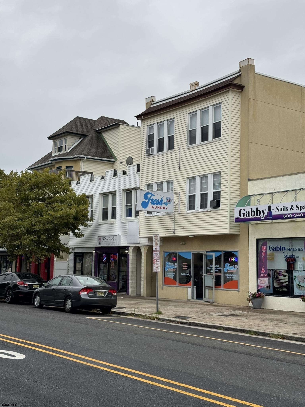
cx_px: 152
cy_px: 204
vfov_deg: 39.7
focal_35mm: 48
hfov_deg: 30.3
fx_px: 564
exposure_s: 1/3817
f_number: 1.78
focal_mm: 6.76
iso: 64
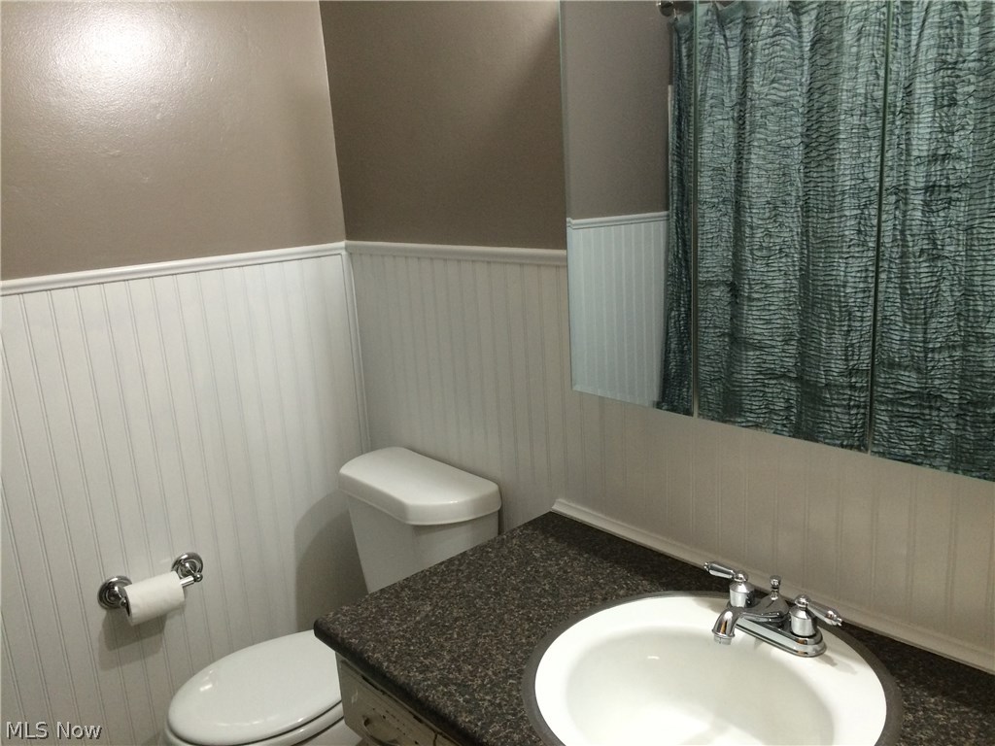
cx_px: 498
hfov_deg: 61.7
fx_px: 834
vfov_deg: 48.2
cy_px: 373
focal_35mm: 29
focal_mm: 4.15
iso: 160
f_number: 2.2
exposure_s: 1/30
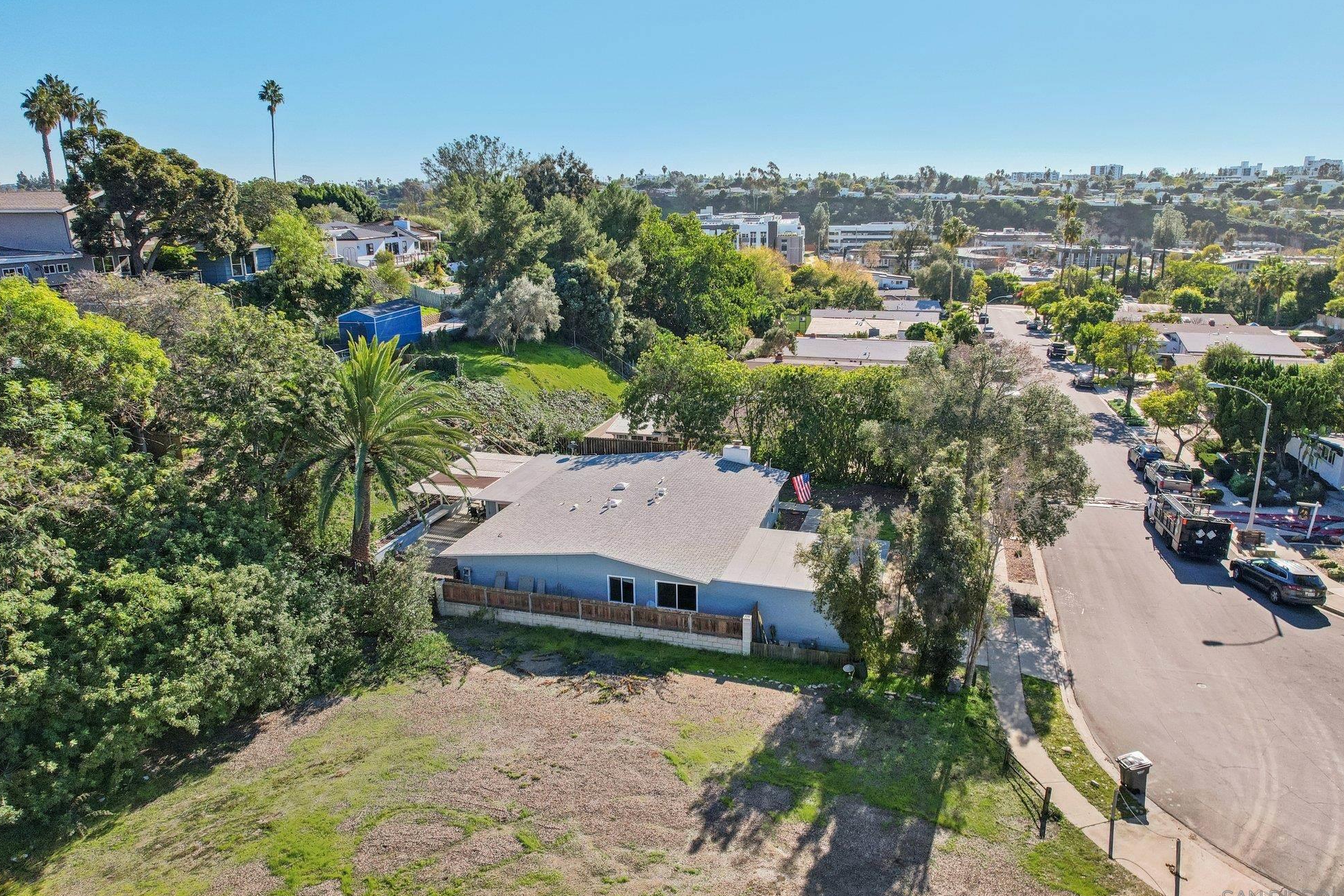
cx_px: 684
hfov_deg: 76.1
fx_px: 859
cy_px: 445
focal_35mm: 23
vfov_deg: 55.1
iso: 100
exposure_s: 1/2000
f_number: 2.8
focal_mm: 8.4
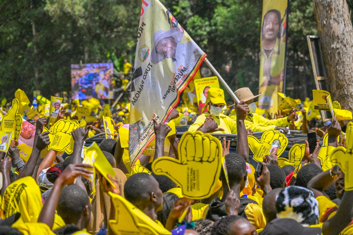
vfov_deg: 9.8
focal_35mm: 140
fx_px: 1373
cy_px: 118
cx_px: 176
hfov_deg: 14.7
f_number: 7.1
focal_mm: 140
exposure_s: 1/32000
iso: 9000
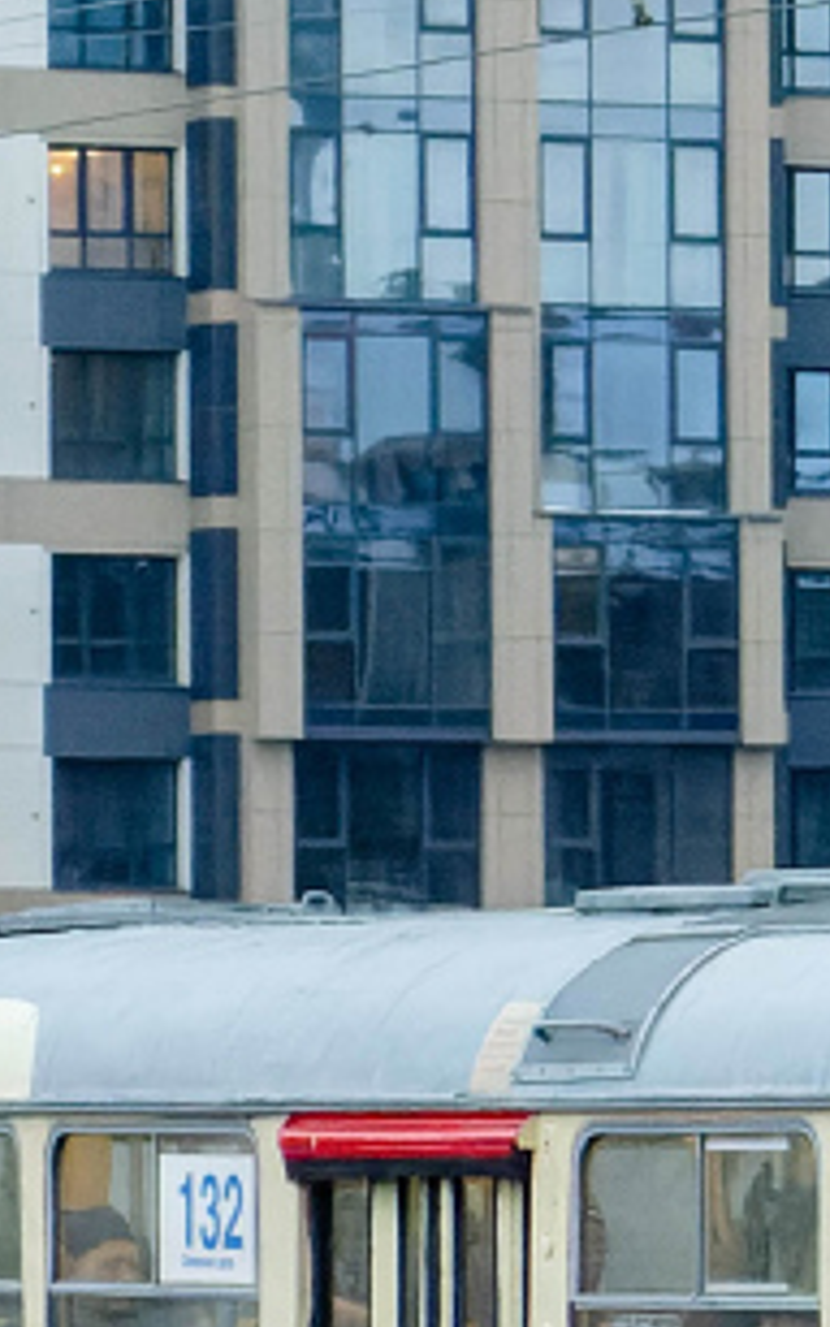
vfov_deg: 6.2
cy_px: 1053
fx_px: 12155
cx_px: 1673
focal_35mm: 336
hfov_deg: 3.9
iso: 5000
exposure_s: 1/350
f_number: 5.6
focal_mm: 52
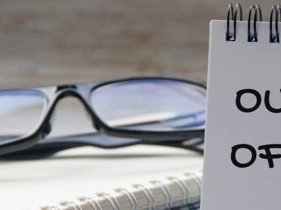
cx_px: 235
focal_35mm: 251
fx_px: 2036
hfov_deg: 7.9
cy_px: 137
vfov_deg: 5.9
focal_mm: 95
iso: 200
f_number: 8
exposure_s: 1/200
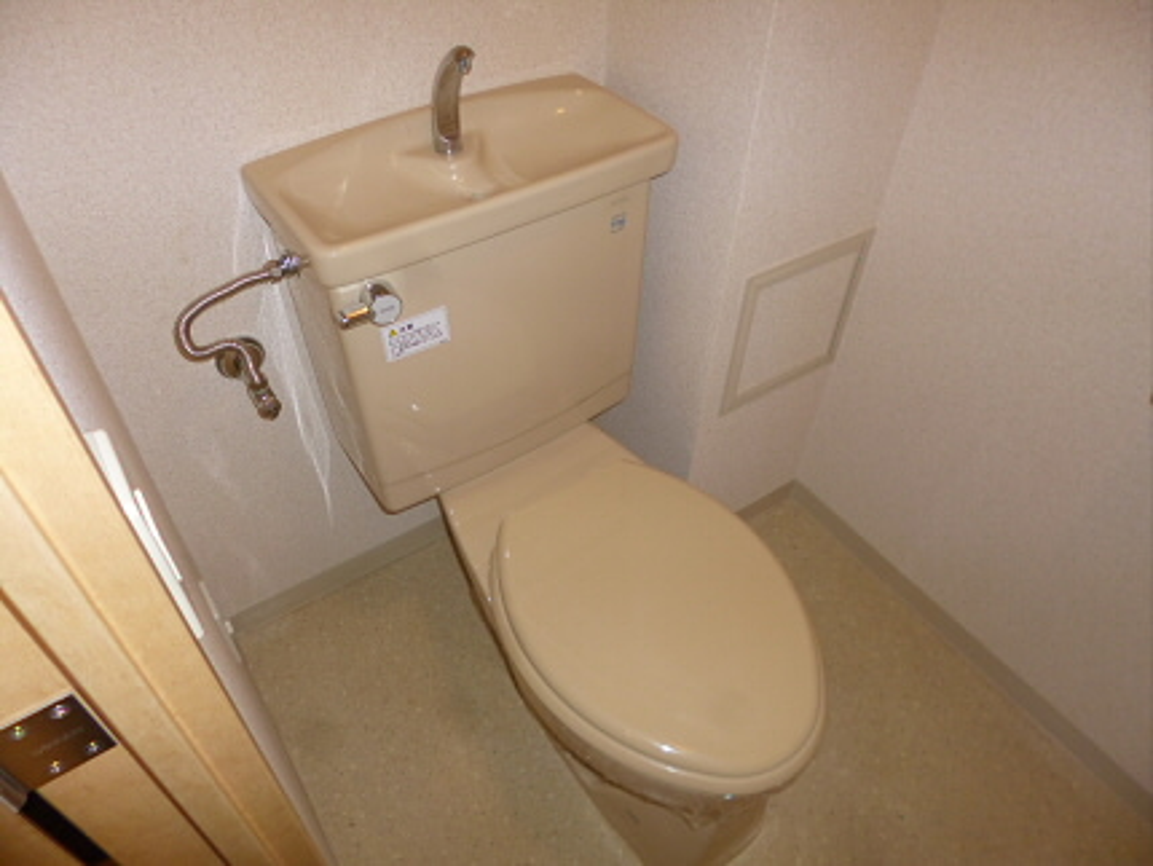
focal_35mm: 24
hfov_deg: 71.6
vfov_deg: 56.9
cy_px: 433
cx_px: 576
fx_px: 800
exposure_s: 1/60
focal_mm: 4.3
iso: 100
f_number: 2.5
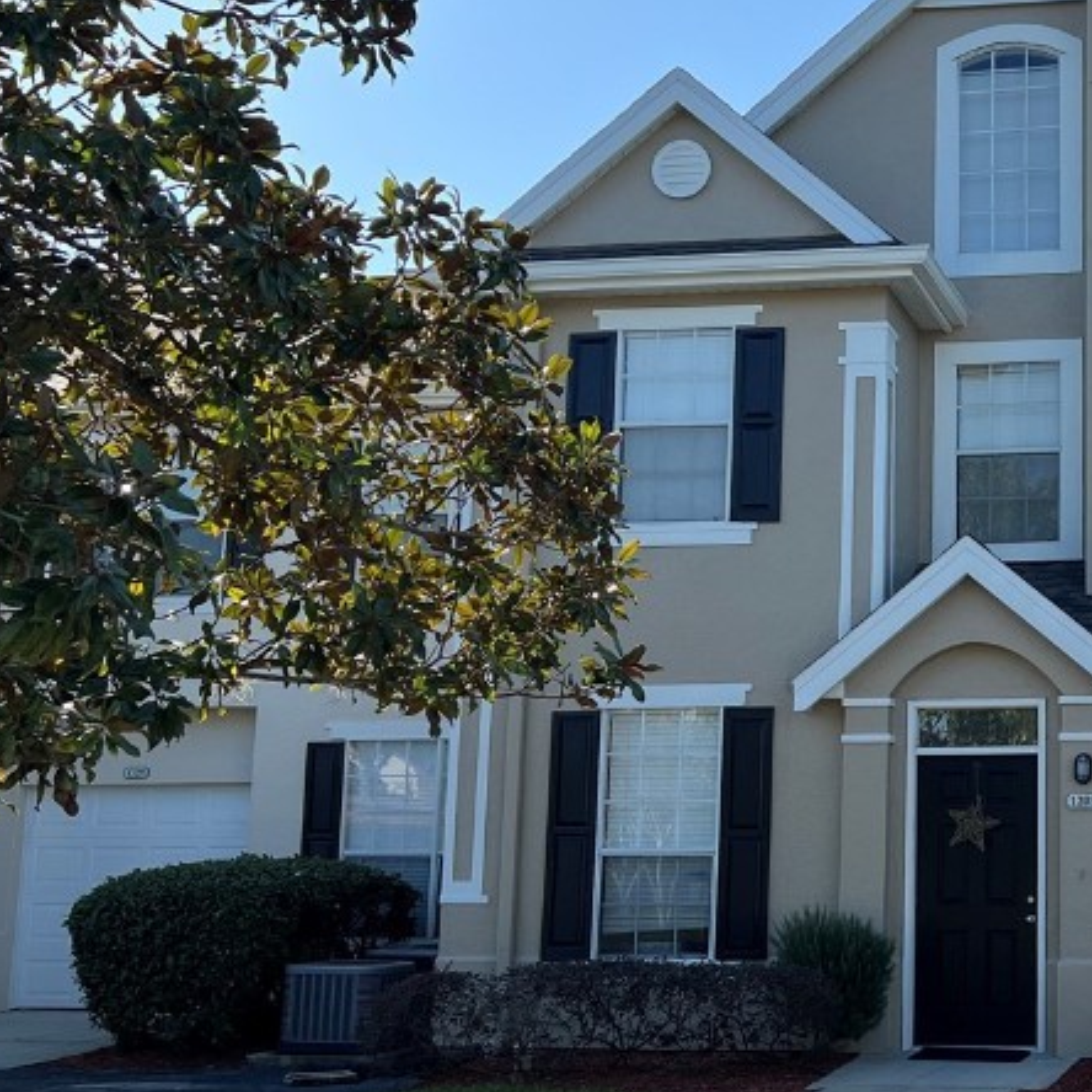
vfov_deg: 32.2
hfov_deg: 30.2
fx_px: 1892
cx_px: 1067
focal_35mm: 53
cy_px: 534
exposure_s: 1/2457
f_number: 1.5
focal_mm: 5.7
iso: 50
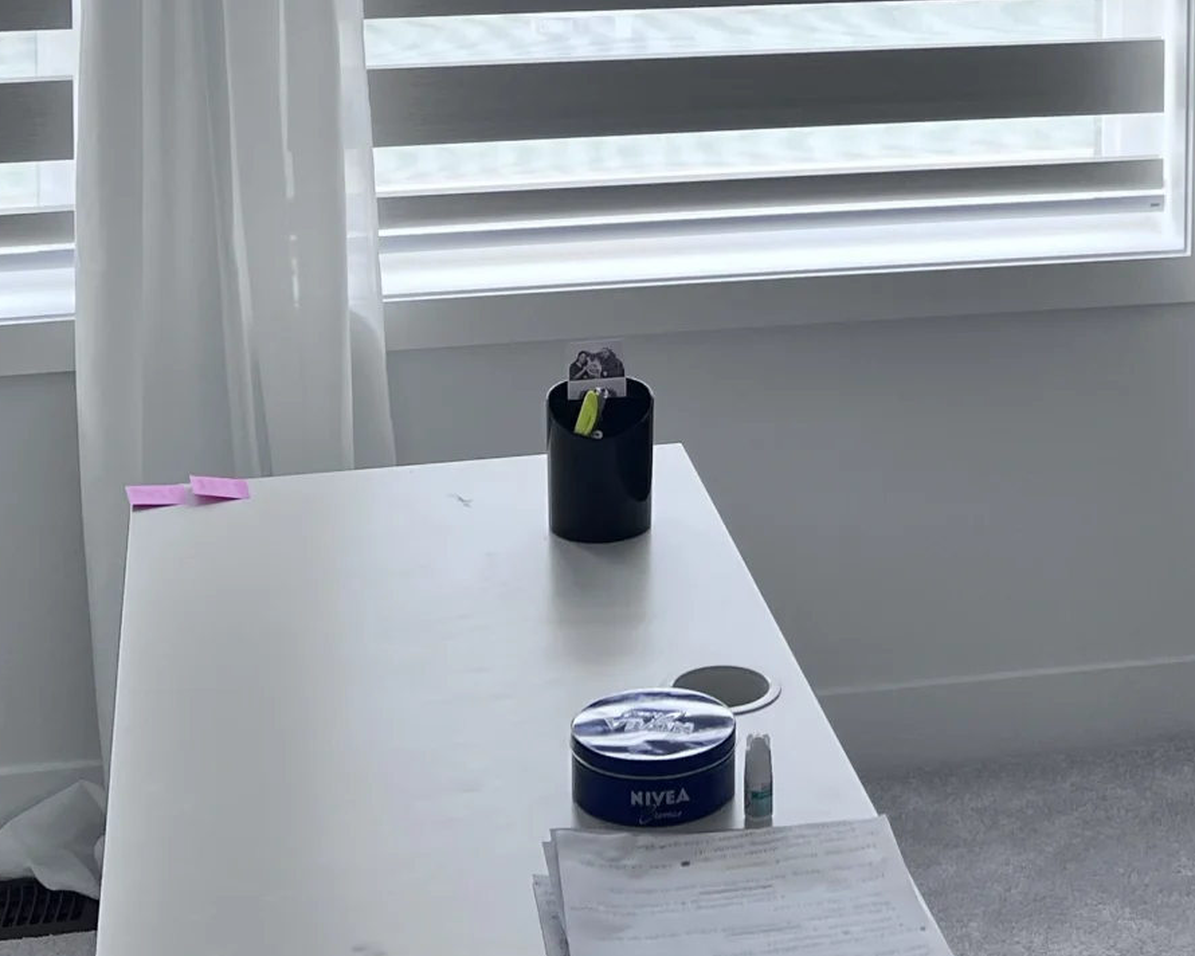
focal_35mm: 73
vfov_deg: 19.5
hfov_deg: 25.9
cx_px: 775
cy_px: -259
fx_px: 2582
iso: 40
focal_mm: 5.7
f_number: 1.5
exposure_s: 1/266
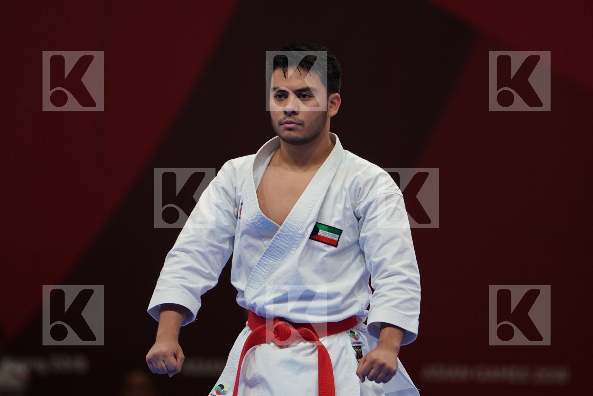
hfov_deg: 5.0
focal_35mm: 415
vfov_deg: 3.3
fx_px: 6835
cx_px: 296
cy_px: 198
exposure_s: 1/500
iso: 1000
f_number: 4
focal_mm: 277
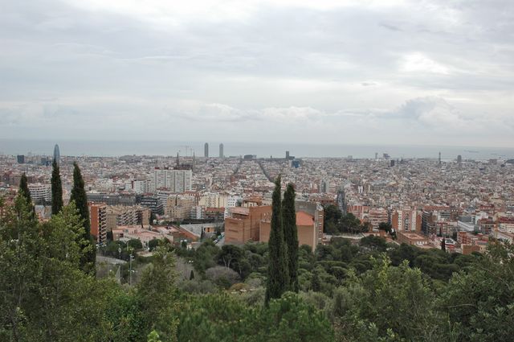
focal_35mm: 36
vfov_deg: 36.8
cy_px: 171
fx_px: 513
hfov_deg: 53.2
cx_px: 257
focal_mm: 24
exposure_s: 1/320
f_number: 9
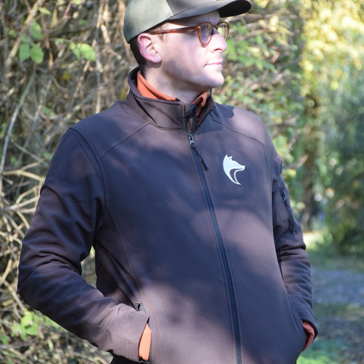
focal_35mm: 192
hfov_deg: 9.1
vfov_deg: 9.1
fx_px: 2284
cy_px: 152
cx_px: 182
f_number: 7.1
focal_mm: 100
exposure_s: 1/200
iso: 400
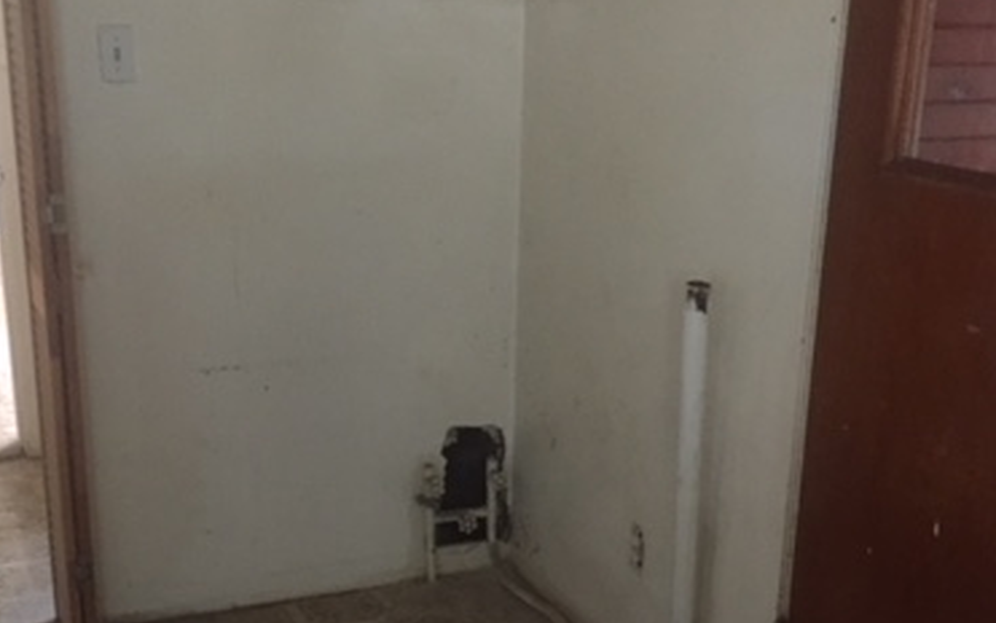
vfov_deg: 24.1
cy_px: 481
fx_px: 1439
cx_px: 507
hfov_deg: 38.2
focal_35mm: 53
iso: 320
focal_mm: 4.15
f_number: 2.2
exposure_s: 1/15
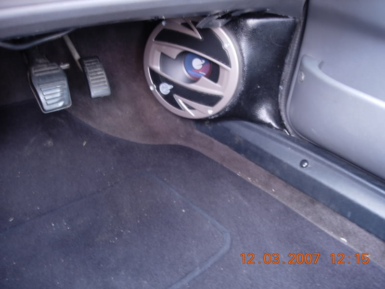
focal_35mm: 38
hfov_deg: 49.0
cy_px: 144
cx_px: 192
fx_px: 423
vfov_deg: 37.7
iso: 64
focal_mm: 7.8
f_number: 2.8
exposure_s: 1/5
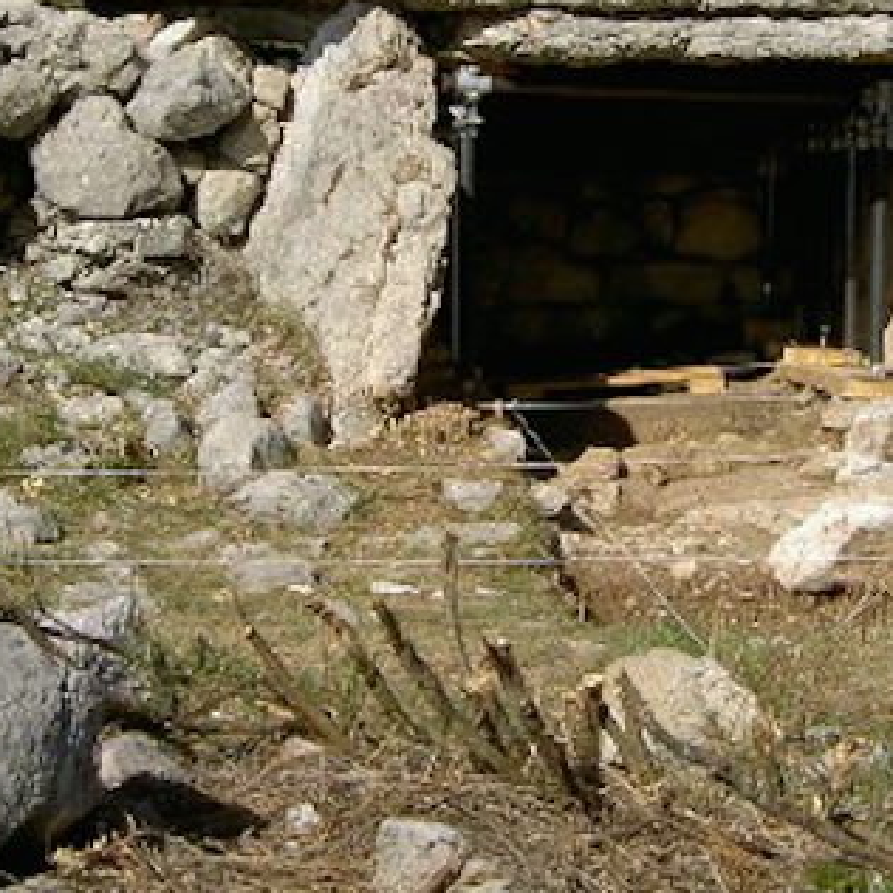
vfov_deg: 21.3
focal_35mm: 80
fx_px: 2335
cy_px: 155
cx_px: 565
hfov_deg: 21.6
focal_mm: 5.6
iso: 50
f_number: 4.7
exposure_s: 1/640
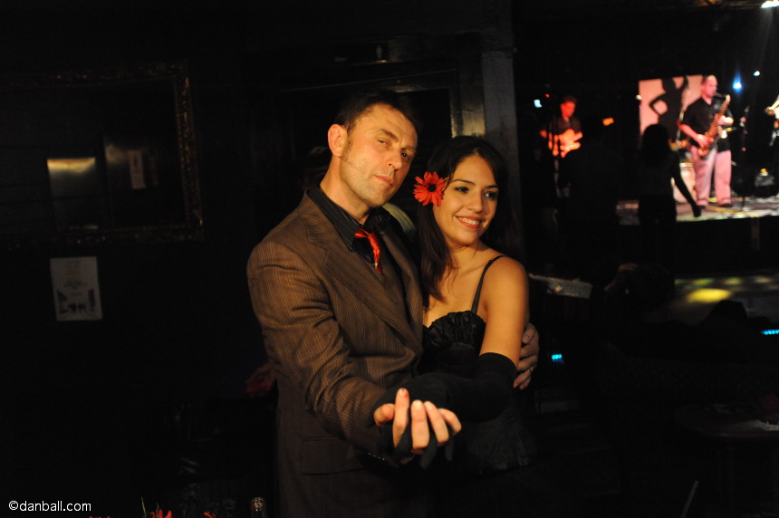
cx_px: 390
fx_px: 757
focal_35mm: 35
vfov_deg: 37.8
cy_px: 259
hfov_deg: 54.5
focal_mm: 35
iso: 6400
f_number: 2.8
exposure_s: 1/60
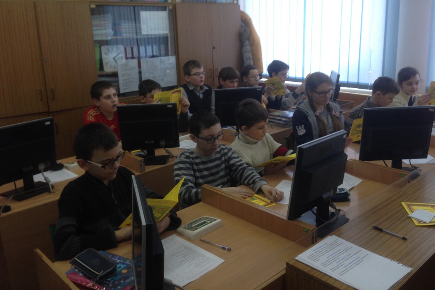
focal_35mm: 35
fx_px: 423
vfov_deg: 37.8
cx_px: 220
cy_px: 125
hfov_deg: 54.4
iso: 50
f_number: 2.4
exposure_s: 1/24
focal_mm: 4.12
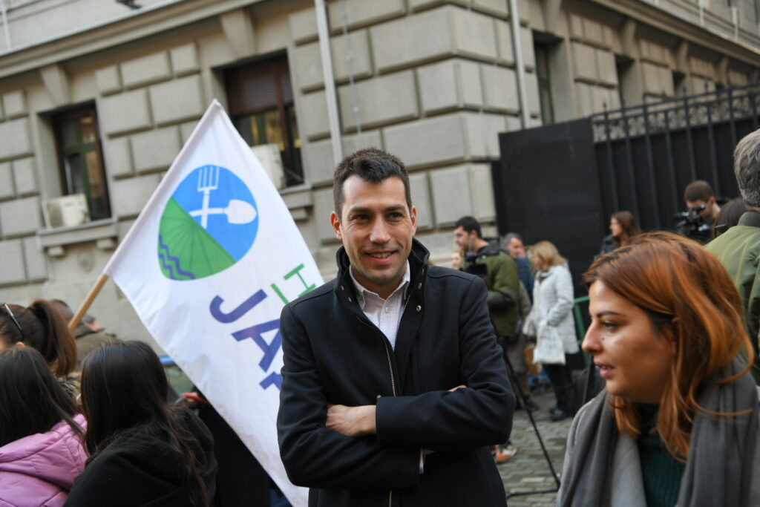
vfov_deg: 29.3
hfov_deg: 42.7
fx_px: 971
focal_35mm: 46
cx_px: 380
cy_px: 254
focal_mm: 46
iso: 500
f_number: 4
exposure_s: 1/200
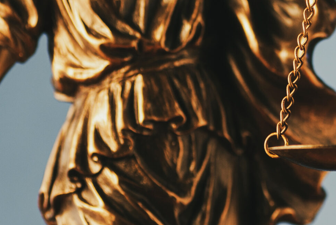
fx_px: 3317
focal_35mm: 355
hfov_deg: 5.8
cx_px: 258
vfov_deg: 3.9
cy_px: -42
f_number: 5.6
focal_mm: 90
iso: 100
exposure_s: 1/100
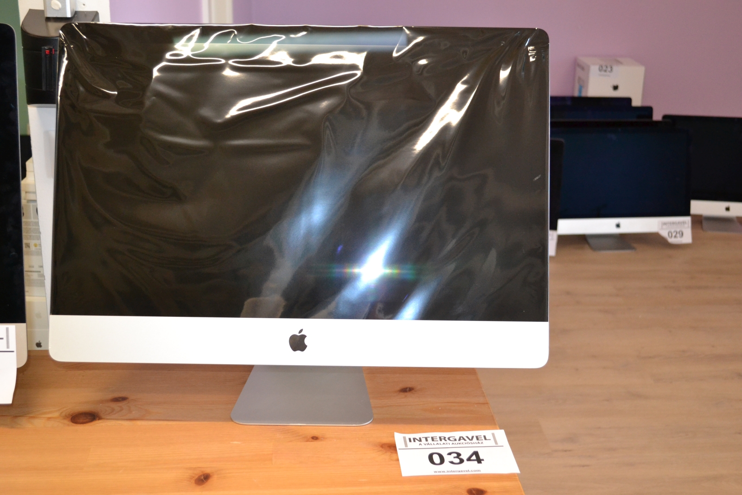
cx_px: 371
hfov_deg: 41.1
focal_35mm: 48
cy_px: 248
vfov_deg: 28.1
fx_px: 989
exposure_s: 1/60
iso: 1600
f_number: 4.8
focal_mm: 32
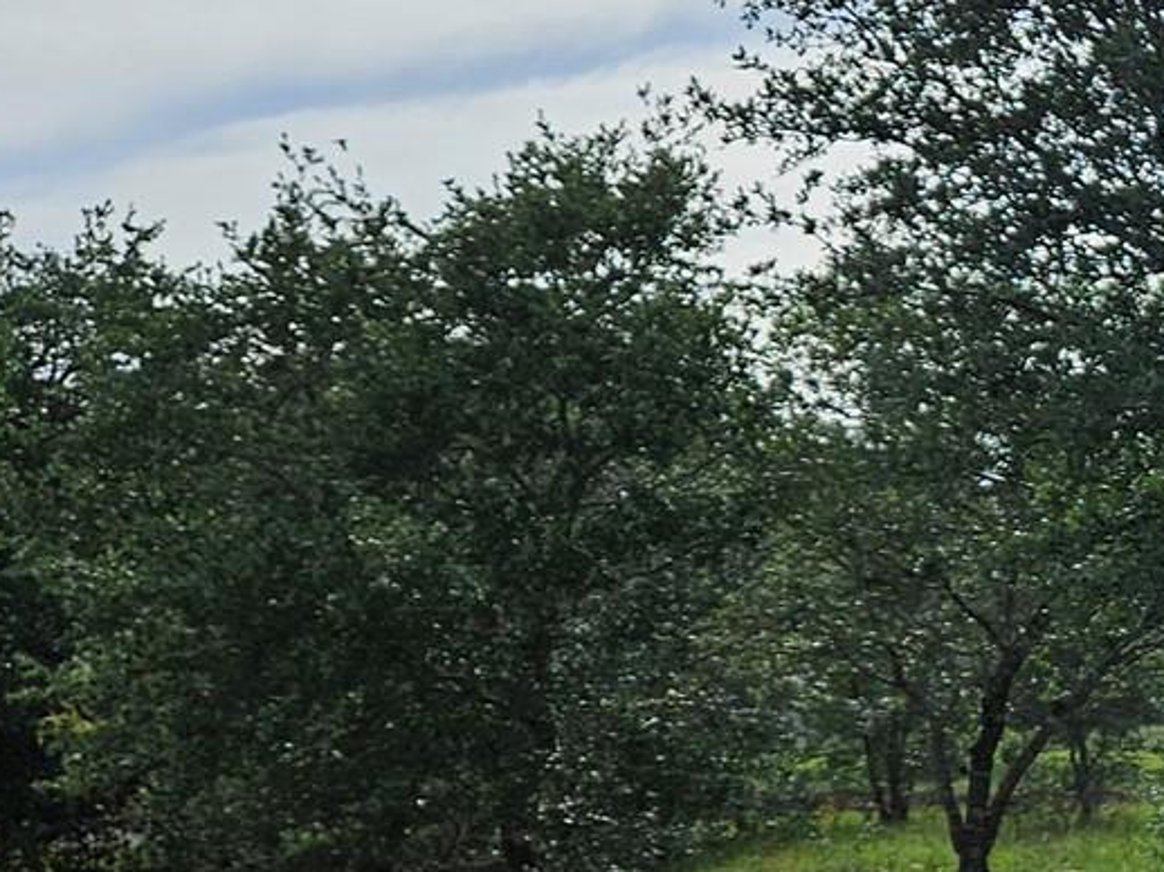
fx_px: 3059
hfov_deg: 18.4
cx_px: 1876
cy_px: 823
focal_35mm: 91
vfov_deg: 16.0
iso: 25
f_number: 1.8
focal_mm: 5.4
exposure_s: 1/3042
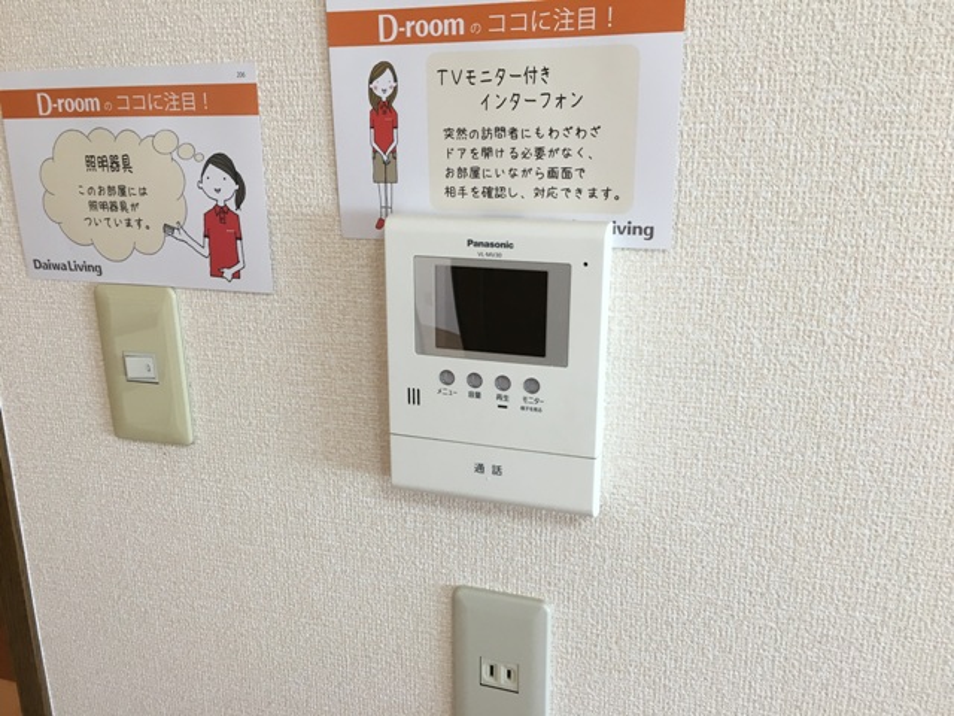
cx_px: 477
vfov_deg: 48.2
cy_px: 358
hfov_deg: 61.7
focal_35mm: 29
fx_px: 799
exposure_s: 1/30
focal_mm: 4.15
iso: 64
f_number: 2.2
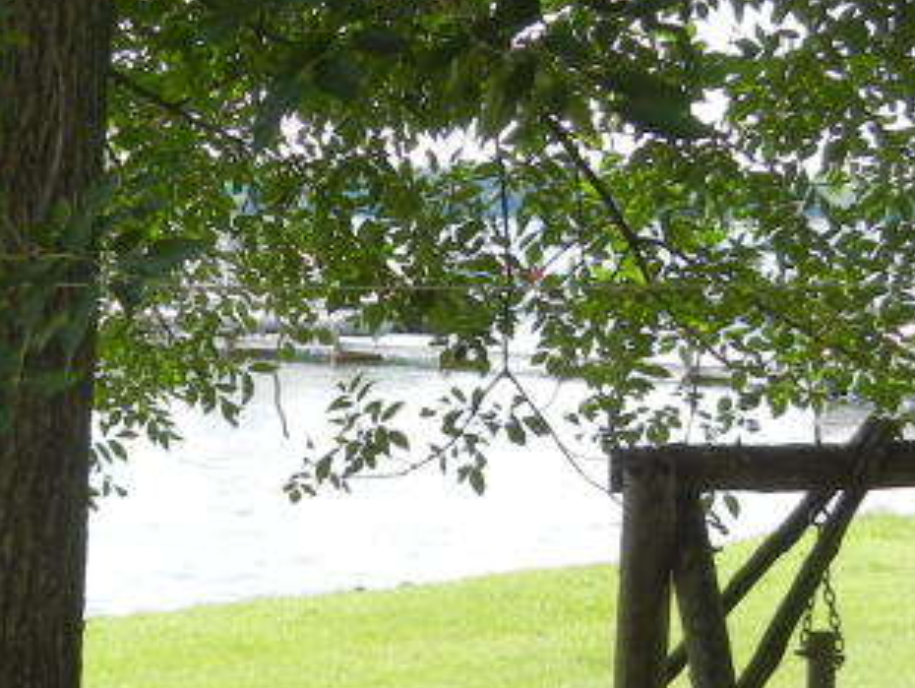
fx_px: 2619
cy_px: 523
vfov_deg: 14.9
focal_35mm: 99
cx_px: 159
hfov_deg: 19.6
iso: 160
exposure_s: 1/387
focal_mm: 5.4
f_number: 3.5
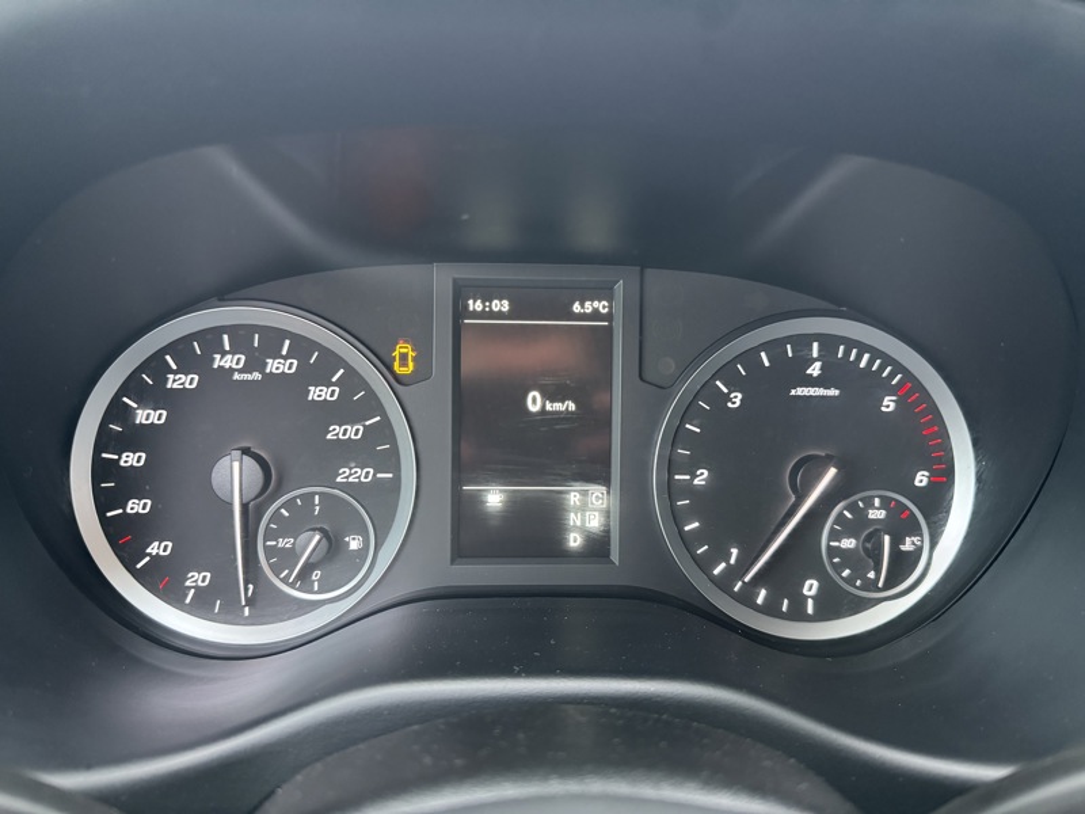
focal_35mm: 24
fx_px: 752
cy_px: 407
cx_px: 542
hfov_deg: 71.6
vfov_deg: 56.8
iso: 800
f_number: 1.78
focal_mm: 6.76
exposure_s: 1/60
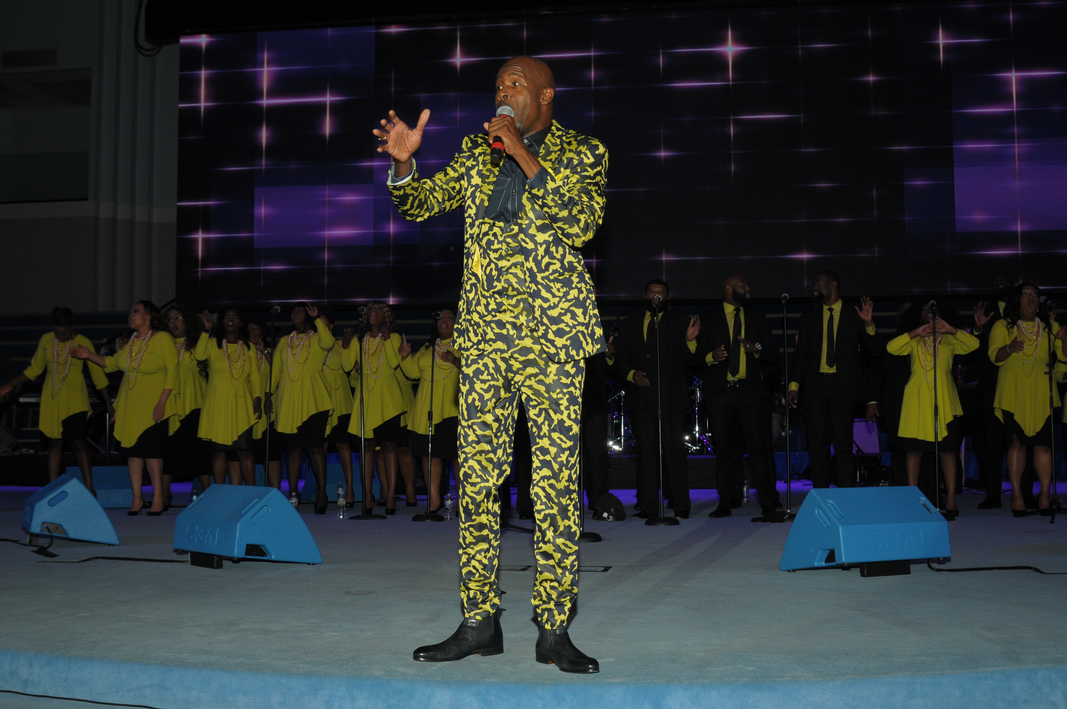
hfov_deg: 46.4
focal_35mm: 42
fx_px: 1243
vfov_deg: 31.8
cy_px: 354
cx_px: 534
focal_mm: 28
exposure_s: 1/80
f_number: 7.1
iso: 400
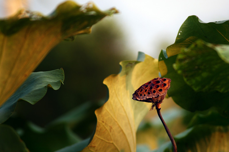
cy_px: 76
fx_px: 1906
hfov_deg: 6.9
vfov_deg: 4.6
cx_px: 114
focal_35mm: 300
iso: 400
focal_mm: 200
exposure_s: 1/320
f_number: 5.6
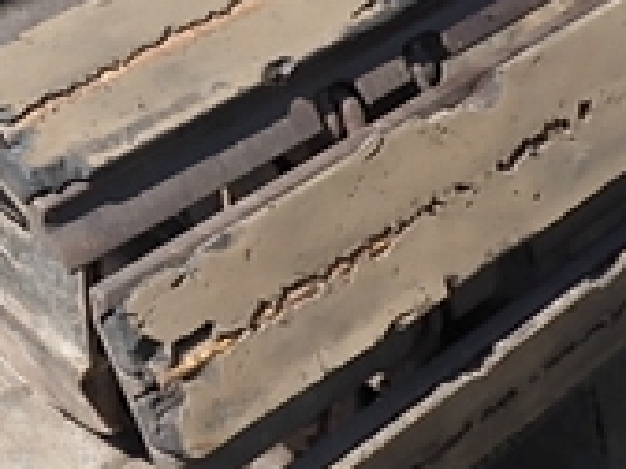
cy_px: 160
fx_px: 1447
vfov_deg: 18.4
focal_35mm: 80
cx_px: -11
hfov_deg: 23.3
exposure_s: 1/500
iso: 125
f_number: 4.2
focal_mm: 5
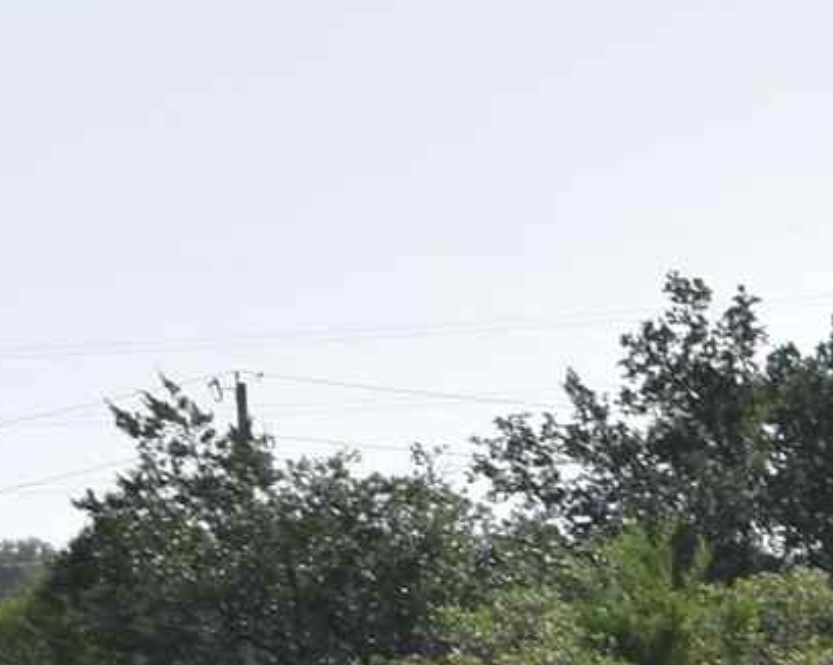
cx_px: 1962
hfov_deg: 9.1
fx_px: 4707
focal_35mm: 191
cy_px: 1481
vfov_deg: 7.6
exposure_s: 1/200
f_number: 9.5
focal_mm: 18
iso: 100
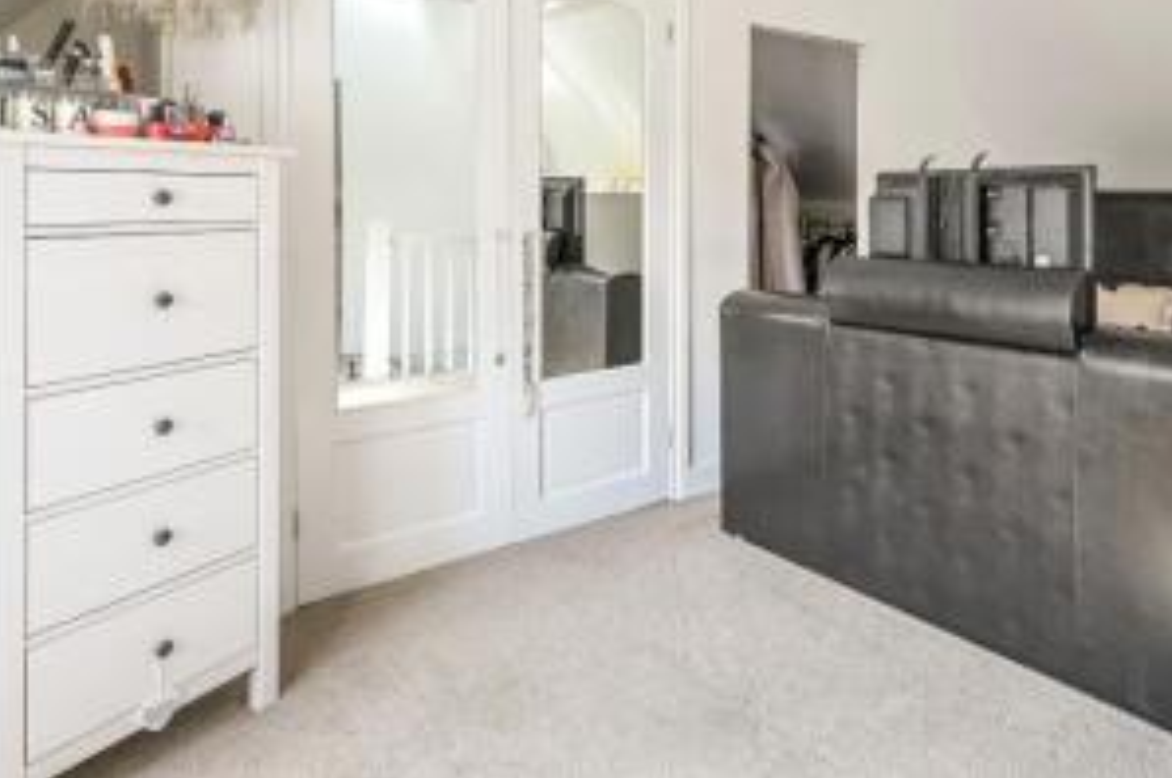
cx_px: 857
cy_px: 159
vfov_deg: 48.7
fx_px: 806
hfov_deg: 68.1
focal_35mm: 25
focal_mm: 15.5
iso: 100
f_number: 9
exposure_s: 1/3
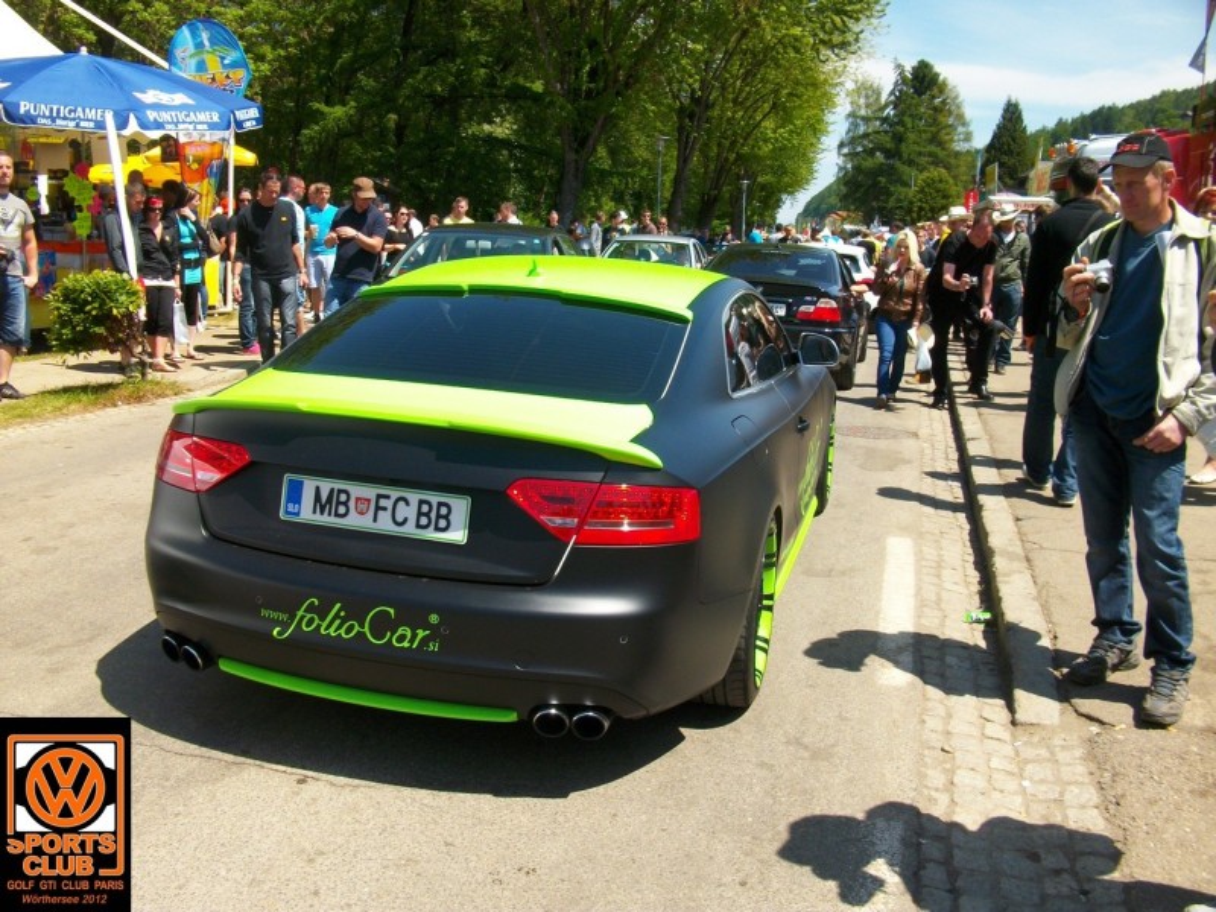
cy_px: 456
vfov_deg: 41.8
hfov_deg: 54.0
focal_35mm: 34
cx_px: 608
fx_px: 1194
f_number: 5.5
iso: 80
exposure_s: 1/223
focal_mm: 5.7
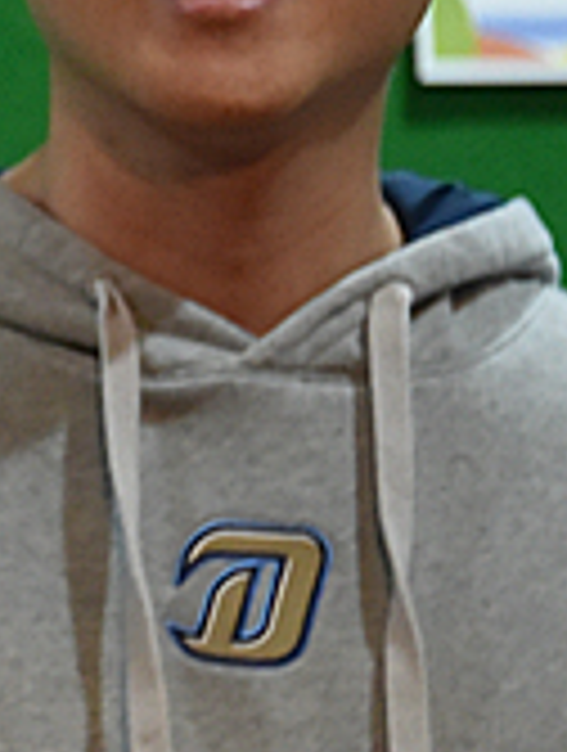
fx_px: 15991
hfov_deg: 2.0
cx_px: -837
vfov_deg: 2.7
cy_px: 272
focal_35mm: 735
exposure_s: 1/125
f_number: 5.6
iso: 4000
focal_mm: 160
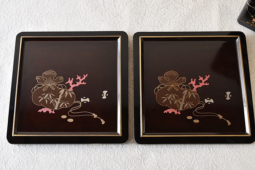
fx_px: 379
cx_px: 126
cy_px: 86
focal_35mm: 54
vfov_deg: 25.3
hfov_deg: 37.2
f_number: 5.6
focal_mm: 35
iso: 200
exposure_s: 1/4
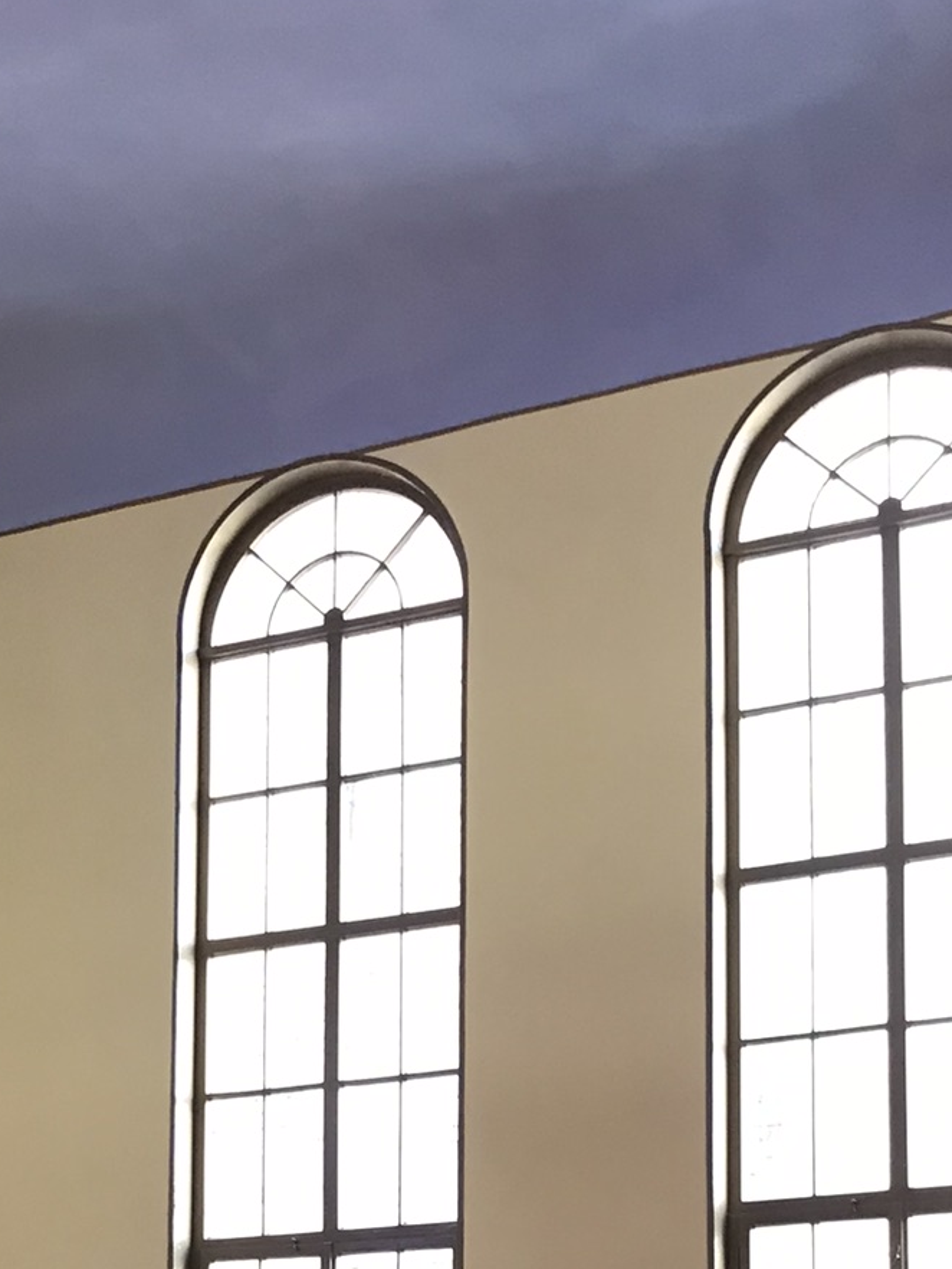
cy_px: 1411
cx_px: 462
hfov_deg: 22.6
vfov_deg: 27.2
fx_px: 2382
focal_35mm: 65
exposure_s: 1/25
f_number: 1.8
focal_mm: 3.99
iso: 32
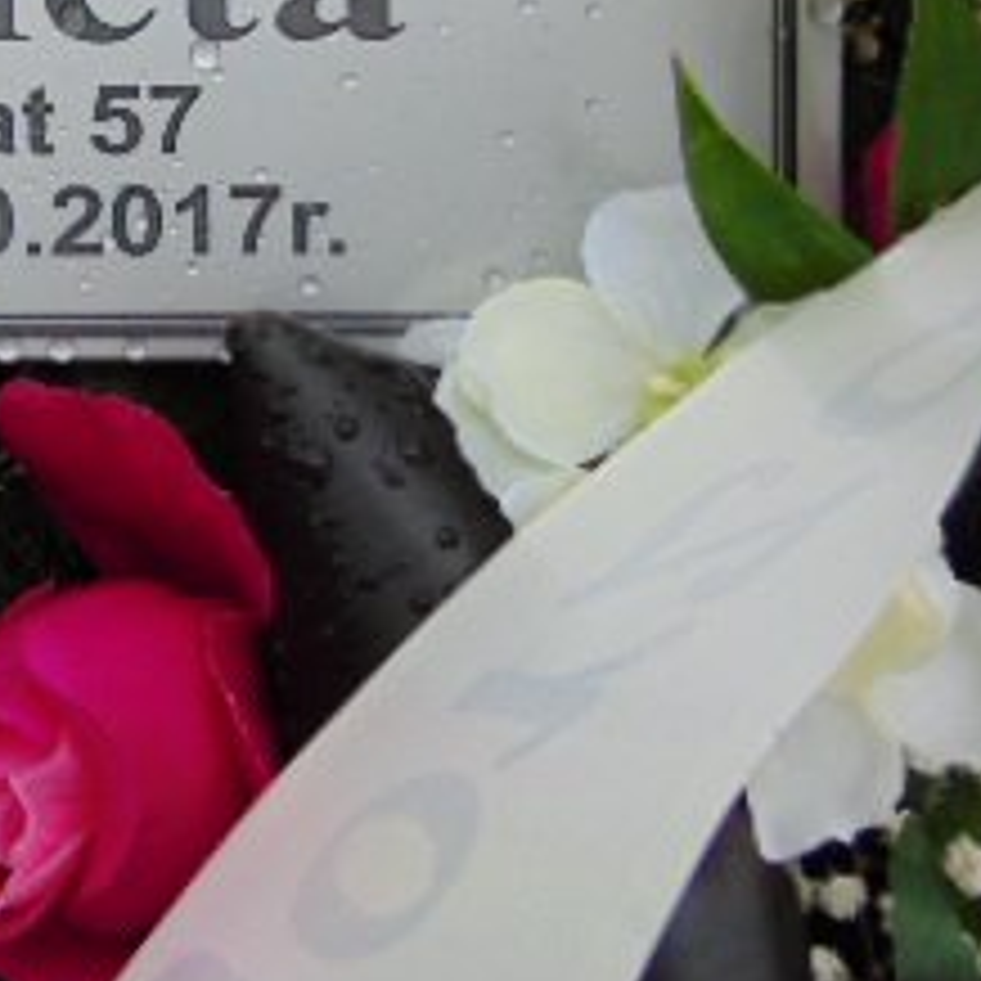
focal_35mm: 65
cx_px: 9
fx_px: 2084
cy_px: 94
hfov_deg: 25.3
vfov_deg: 25.6
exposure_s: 1/400
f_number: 3
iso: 80
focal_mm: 4.5
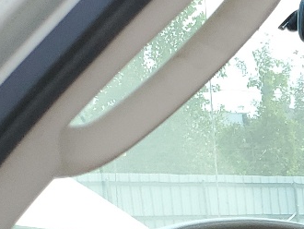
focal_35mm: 126
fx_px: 1107
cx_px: 689
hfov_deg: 12.7
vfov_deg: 10.6
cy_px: 493
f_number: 1.5
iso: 50
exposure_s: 1/625
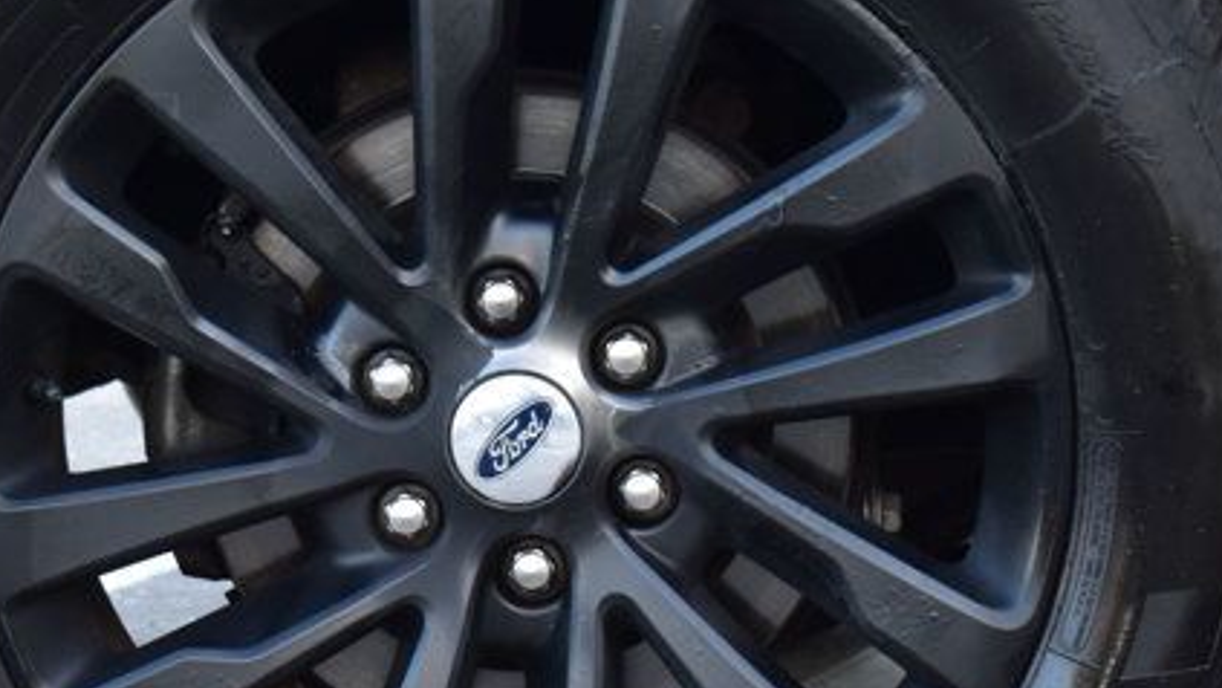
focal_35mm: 209
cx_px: 569
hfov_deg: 10.3
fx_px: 6781
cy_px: 454
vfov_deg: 5.8
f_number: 8
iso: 400
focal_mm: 55
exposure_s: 1/50
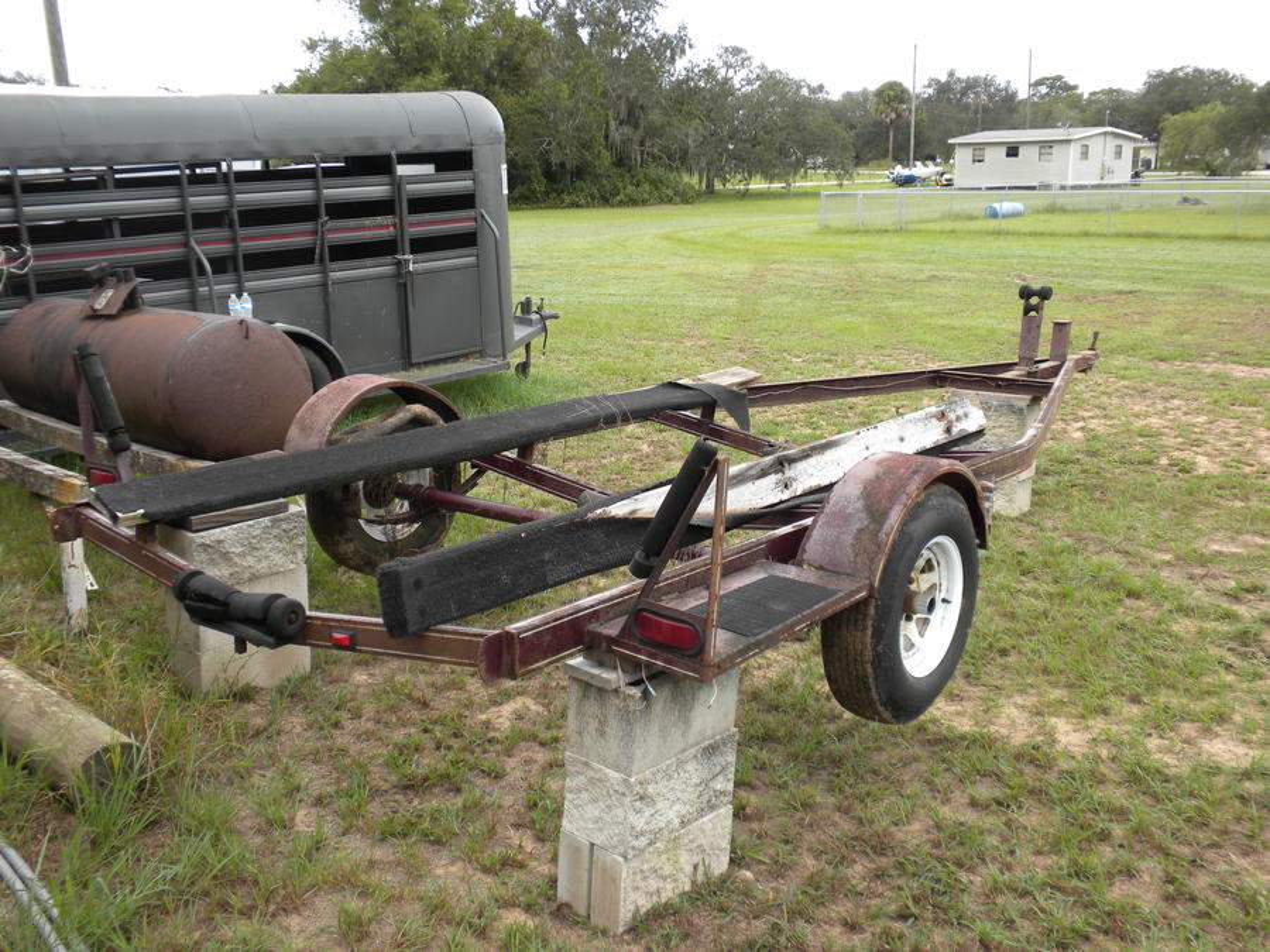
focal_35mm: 37
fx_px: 1357
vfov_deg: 38.7
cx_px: 635
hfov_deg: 50.1
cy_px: 476
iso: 64
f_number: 3.5
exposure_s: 1/99.3
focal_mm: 6.6
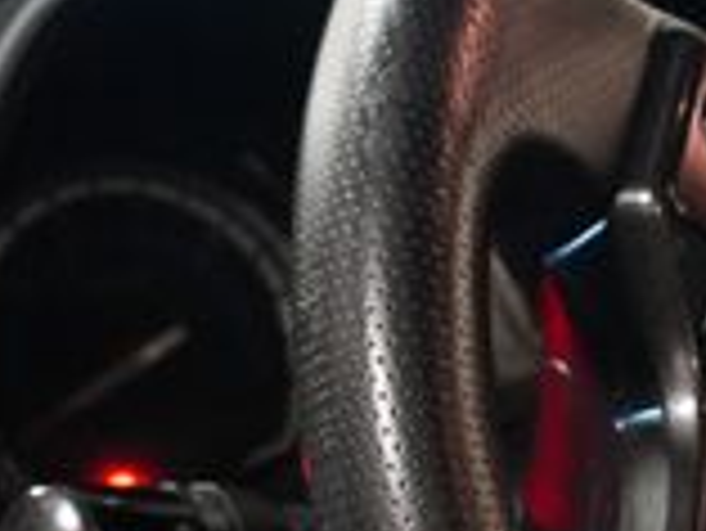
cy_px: 412
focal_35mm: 94
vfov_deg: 15.7
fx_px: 1919
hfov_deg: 19.7
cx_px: 823
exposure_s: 1/60
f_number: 3.5
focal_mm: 16
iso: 6400
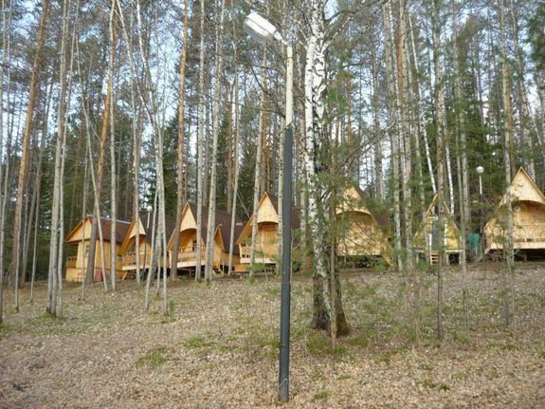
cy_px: 204
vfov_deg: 42.9
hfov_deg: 55.4
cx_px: 272
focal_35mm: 33
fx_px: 519
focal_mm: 5.5
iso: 100
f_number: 2.8
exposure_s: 1/125
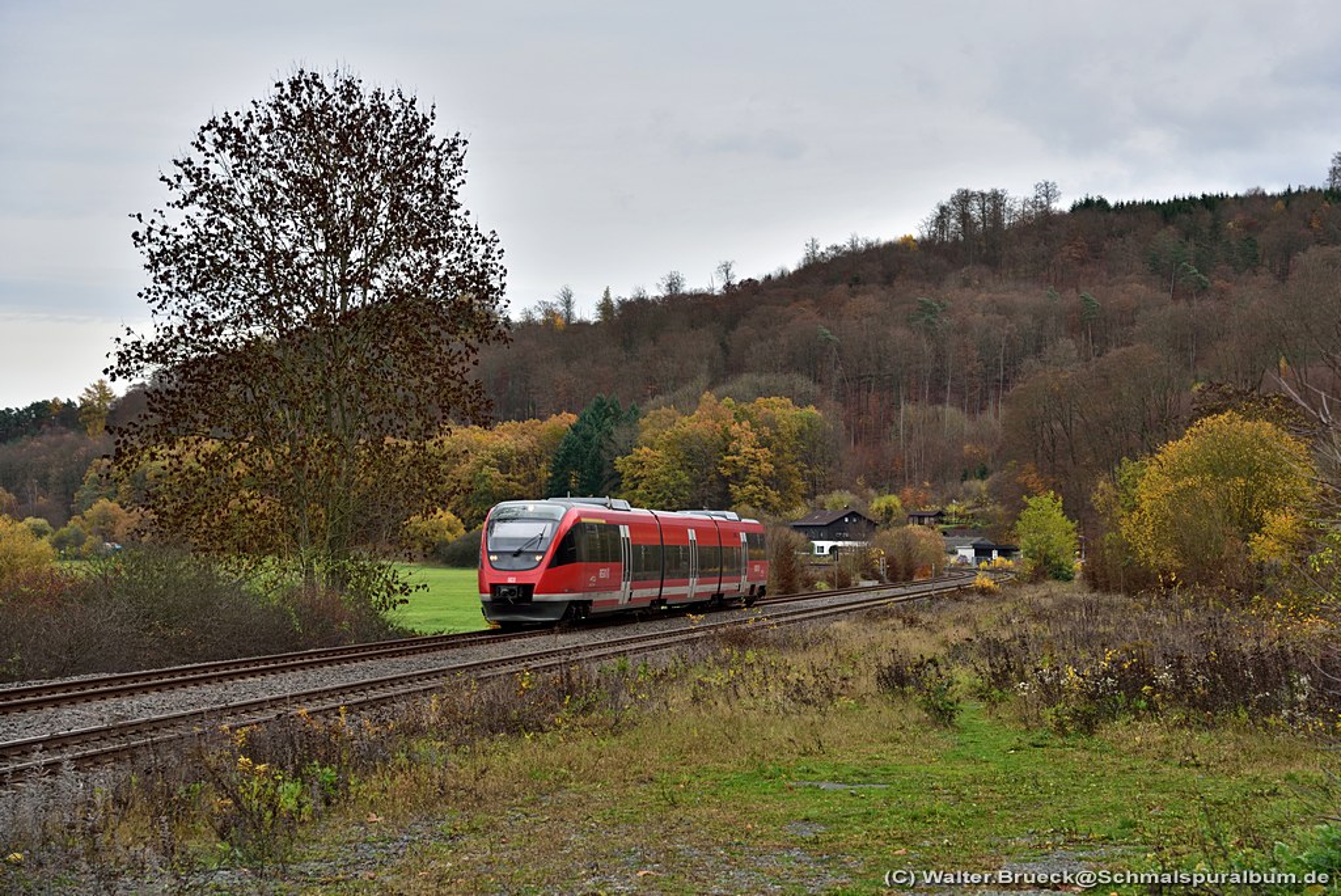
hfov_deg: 28.8
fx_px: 2609
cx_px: 670
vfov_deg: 19.5
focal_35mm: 70
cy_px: 448
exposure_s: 1/800
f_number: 5
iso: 640
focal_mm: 70
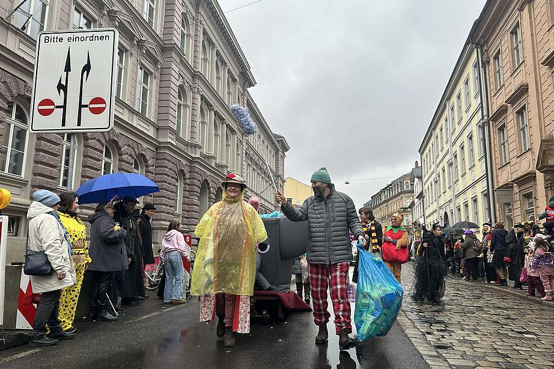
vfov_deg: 49.5
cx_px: 285
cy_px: 189
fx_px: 400
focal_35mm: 26
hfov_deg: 69.4
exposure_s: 1/491
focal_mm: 6.86
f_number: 1.78
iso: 80
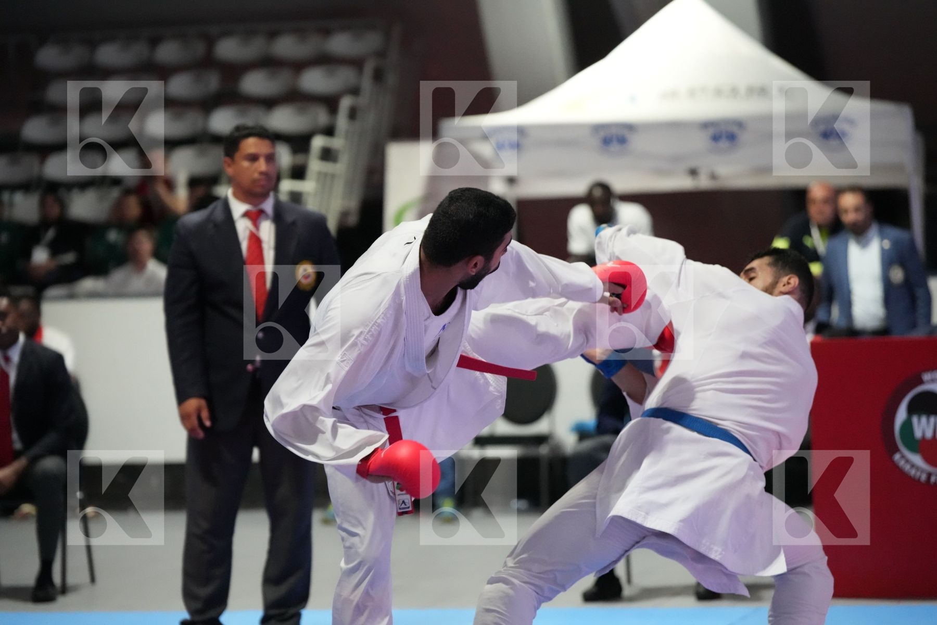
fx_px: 3019
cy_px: 312
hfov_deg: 17.6
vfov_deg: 11.8
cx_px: 468
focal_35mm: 116
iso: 10000
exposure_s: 1/800
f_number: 2.8
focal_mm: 116
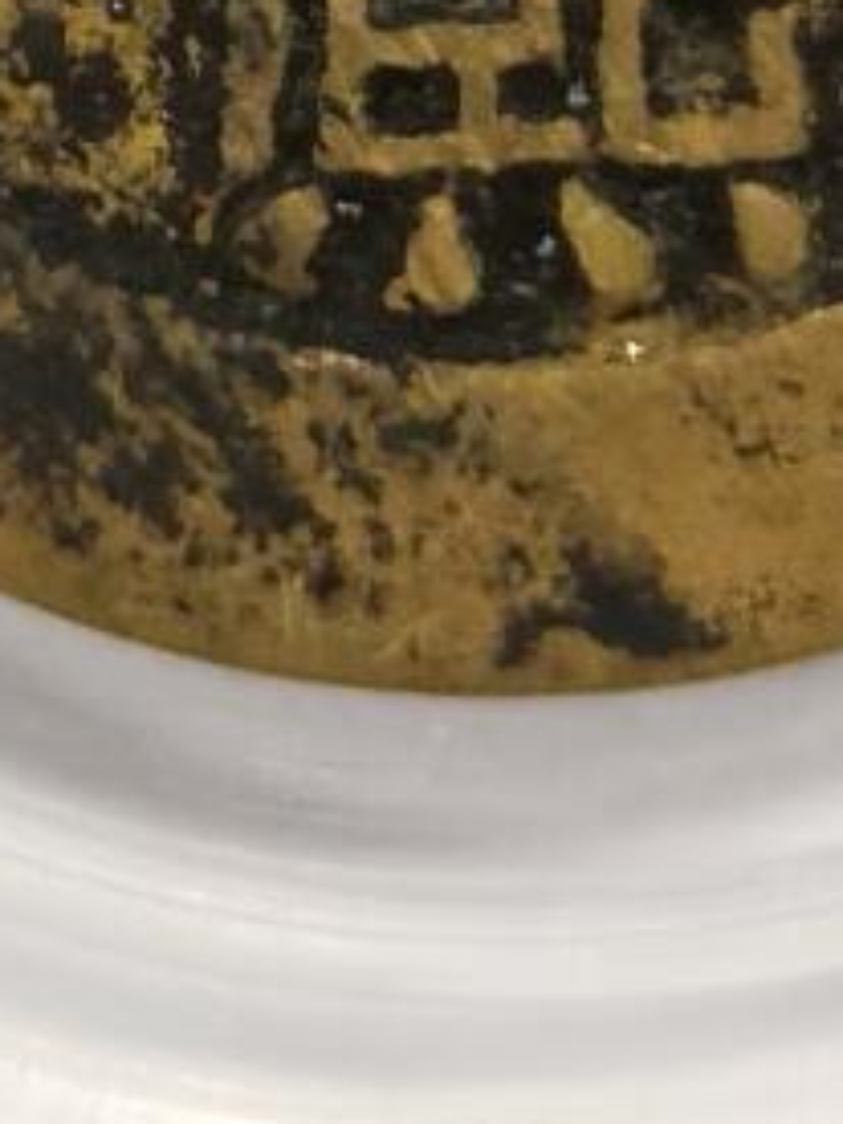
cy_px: -1535
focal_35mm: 352
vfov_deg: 5.4
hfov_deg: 4.2
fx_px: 11430
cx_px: 485
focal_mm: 5.56
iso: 200
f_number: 16
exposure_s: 1/100
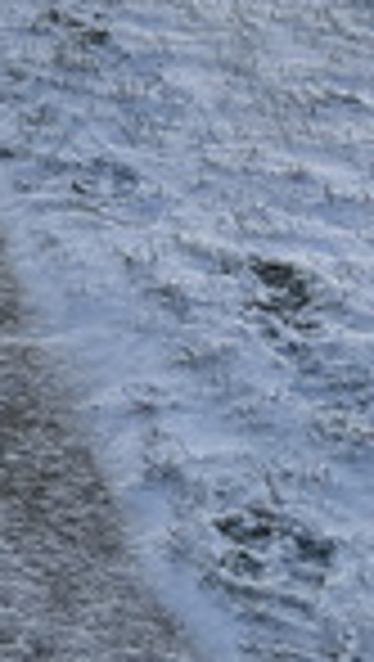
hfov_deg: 10.6
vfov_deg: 18.8
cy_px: -180
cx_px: -356
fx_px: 1863
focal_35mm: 106
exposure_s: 1/3205
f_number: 1.6
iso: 32
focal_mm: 4.2
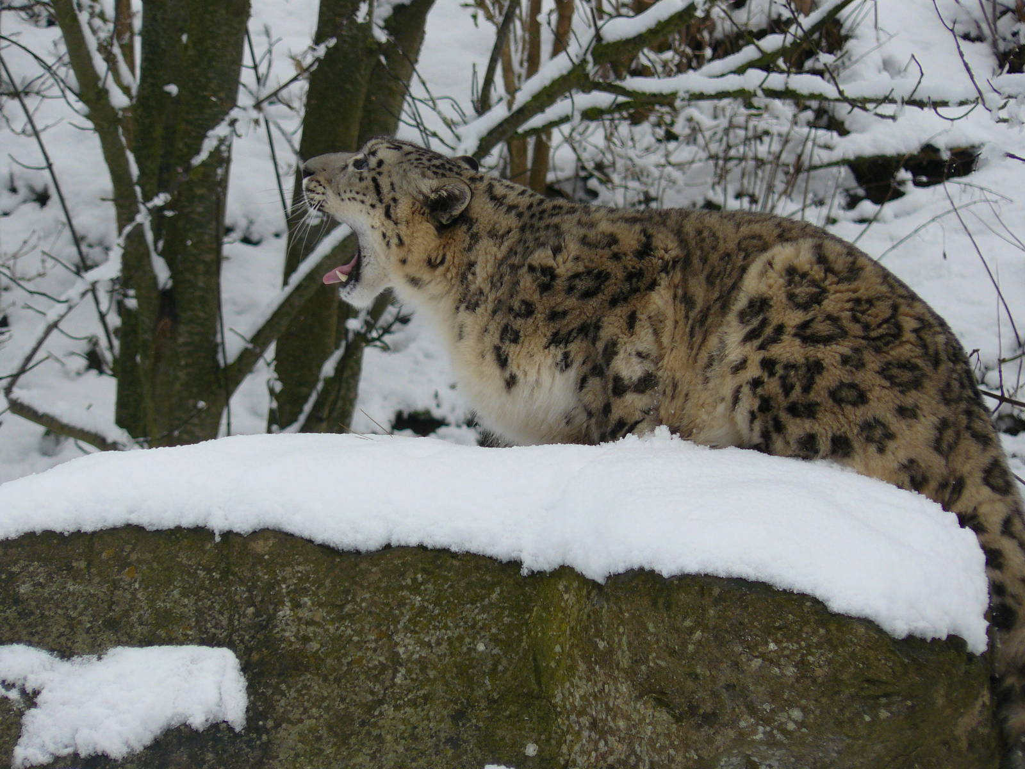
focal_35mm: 325
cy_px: 384
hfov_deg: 6.1
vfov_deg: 4.6
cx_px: 512
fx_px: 9623
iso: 100
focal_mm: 54.2
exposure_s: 1/800
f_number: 4
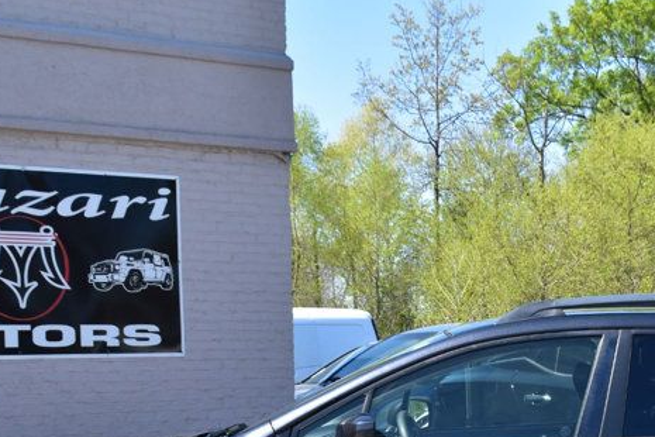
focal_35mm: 99
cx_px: 520
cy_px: 476
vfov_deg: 13.6
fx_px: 1801
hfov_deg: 20.4
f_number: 11
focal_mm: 30
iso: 400
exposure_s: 1/320
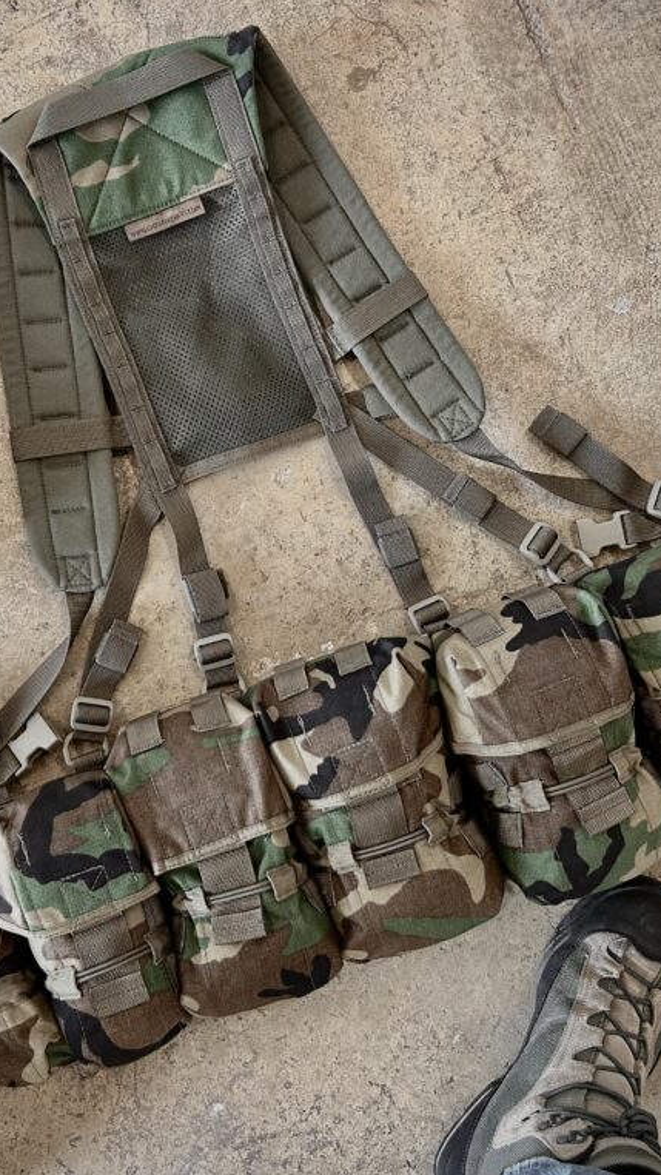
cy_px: 587
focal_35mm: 38
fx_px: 1184
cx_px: 240
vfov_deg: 52.8
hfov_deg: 31.0
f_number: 1.5
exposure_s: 1/60
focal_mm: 5.7
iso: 160
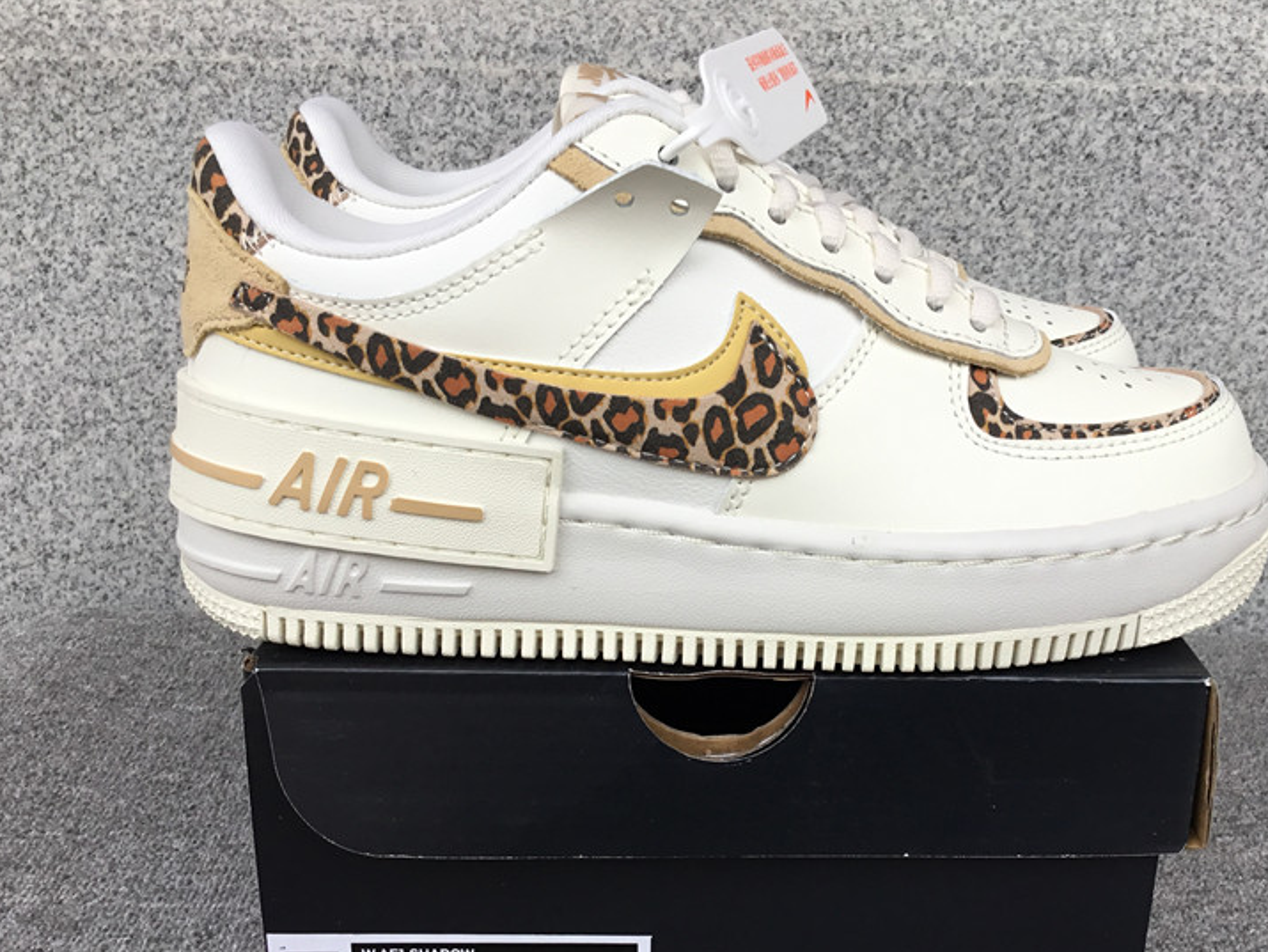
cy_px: 593
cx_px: 720
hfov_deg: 47.7
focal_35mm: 39
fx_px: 1429
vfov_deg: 36.6
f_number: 2.4
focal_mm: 3.3
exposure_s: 1/104
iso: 25
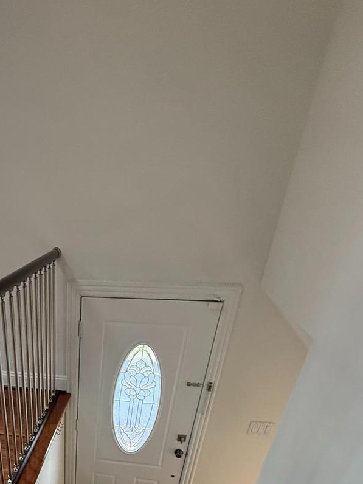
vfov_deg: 54.2
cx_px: 50
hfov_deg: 47.2
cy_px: 460
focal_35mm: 27
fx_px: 378
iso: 320
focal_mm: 2.22
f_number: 2.2
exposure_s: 1/60
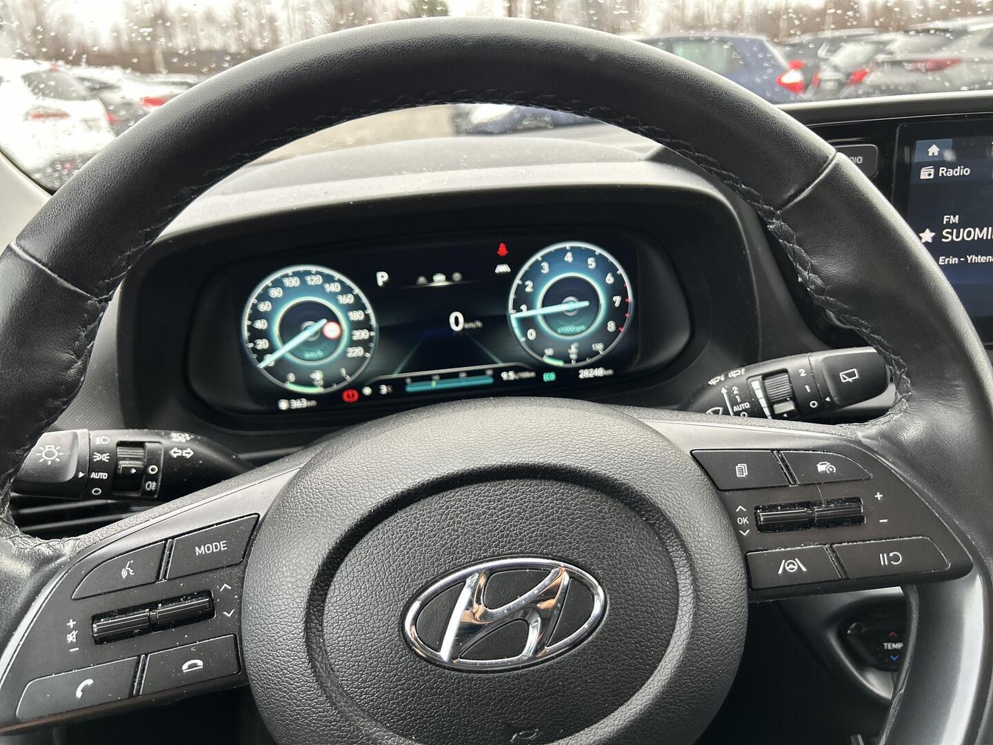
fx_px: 746
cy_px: 372
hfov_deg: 67.3
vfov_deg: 53.1
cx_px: 496
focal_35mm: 26
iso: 125
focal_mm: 5.7
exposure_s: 1/121
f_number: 1.5
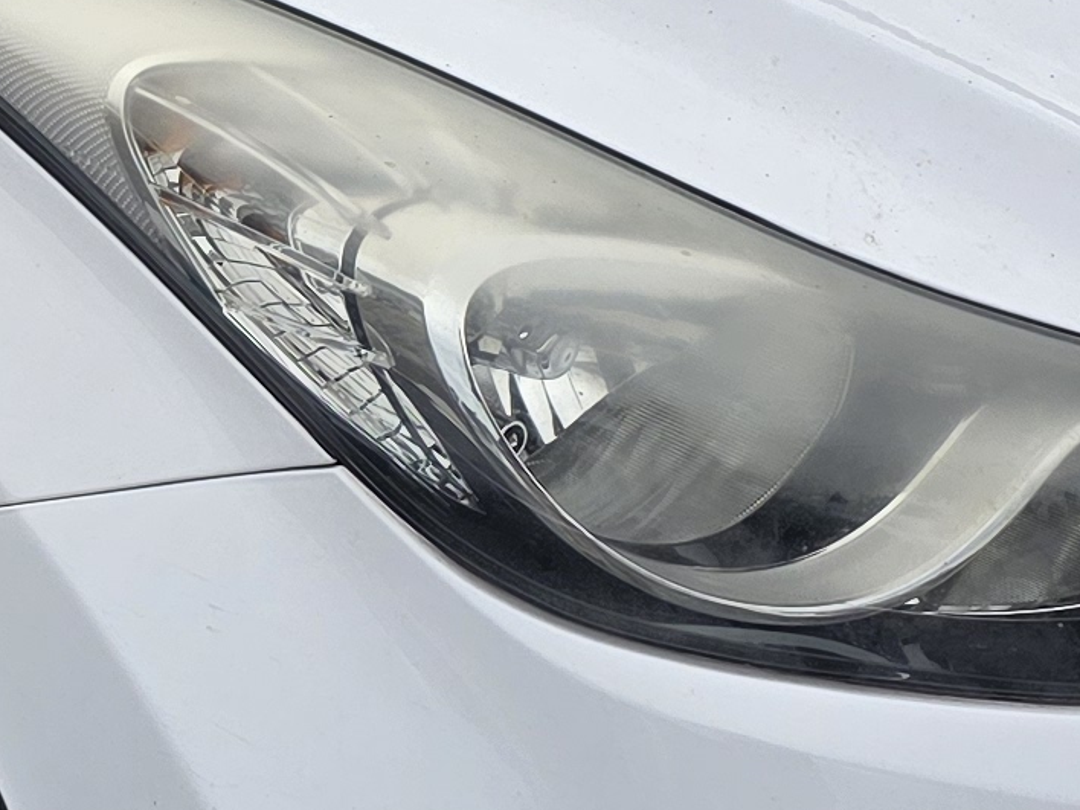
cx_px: -38
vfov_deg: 11.4
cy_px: 192
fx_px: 4056
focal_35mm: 130
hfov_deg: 14.9
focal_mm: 6.3
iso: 32
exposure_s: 1/359
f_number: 1.7
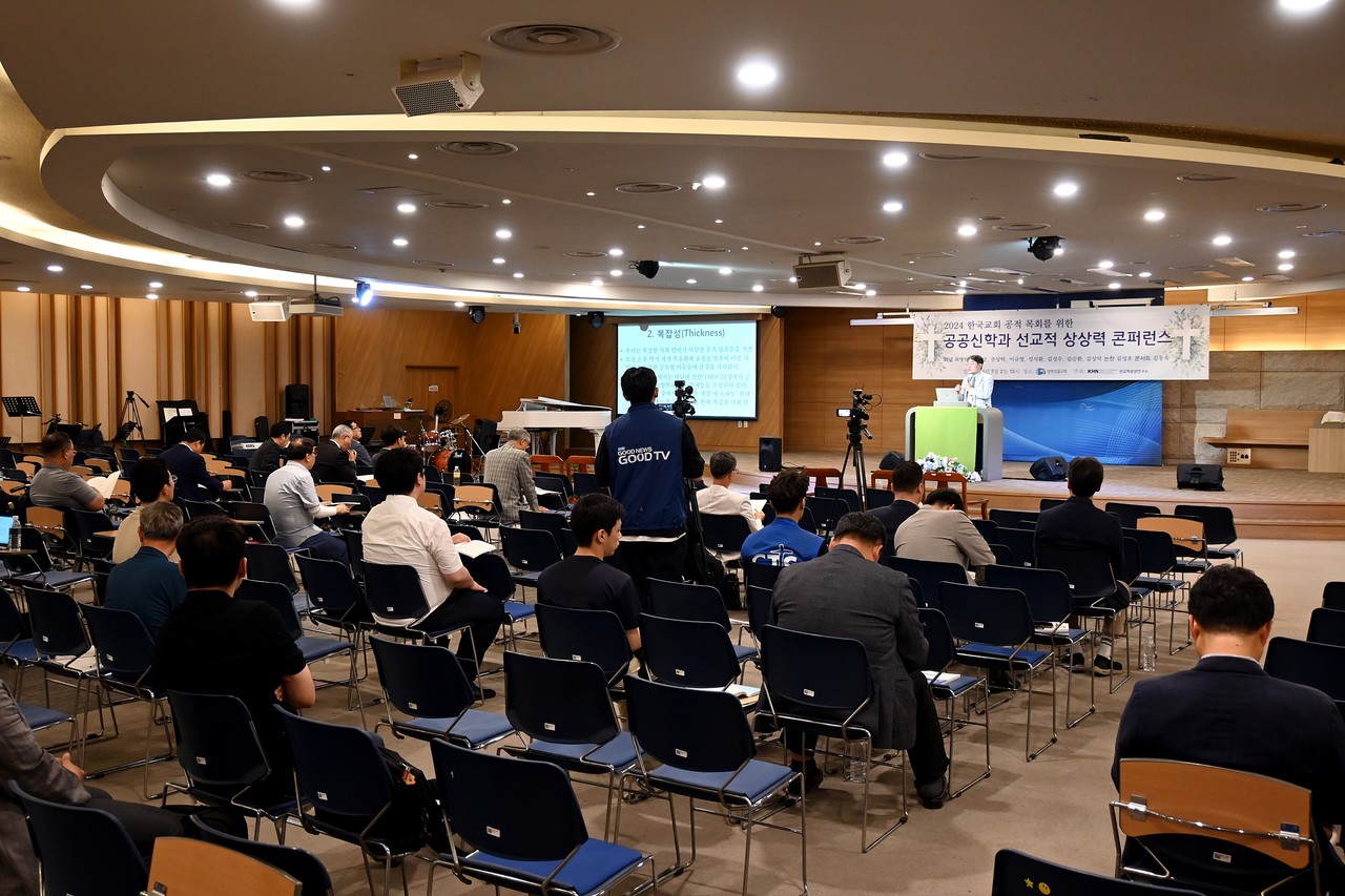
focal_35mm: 34
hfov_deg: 55.1
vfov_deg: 38.4
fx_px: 1289
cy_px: 448
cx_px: 672
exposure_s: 1/50
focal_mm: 23
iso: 1000
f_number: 4.2
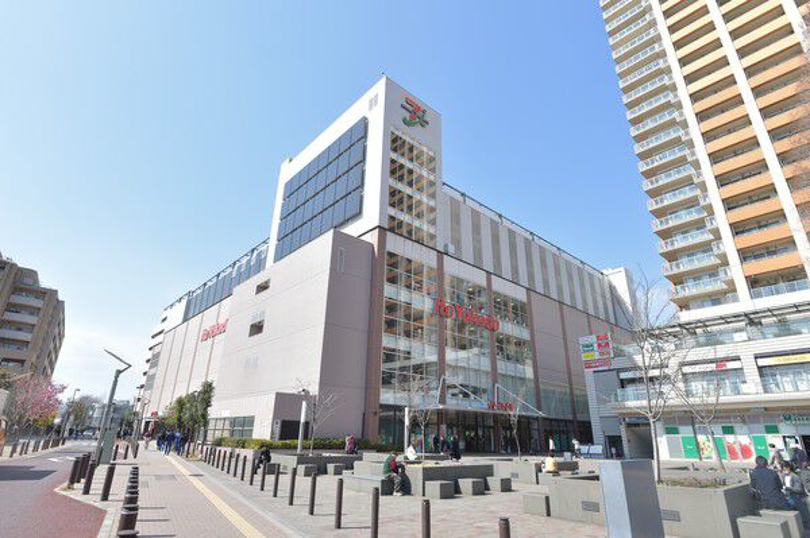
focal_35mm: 19
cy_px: 269
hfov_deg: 87.0
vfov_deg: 64.5
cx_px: 405
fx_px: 427
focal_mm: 19
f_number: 8
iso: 400
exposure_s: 1/500
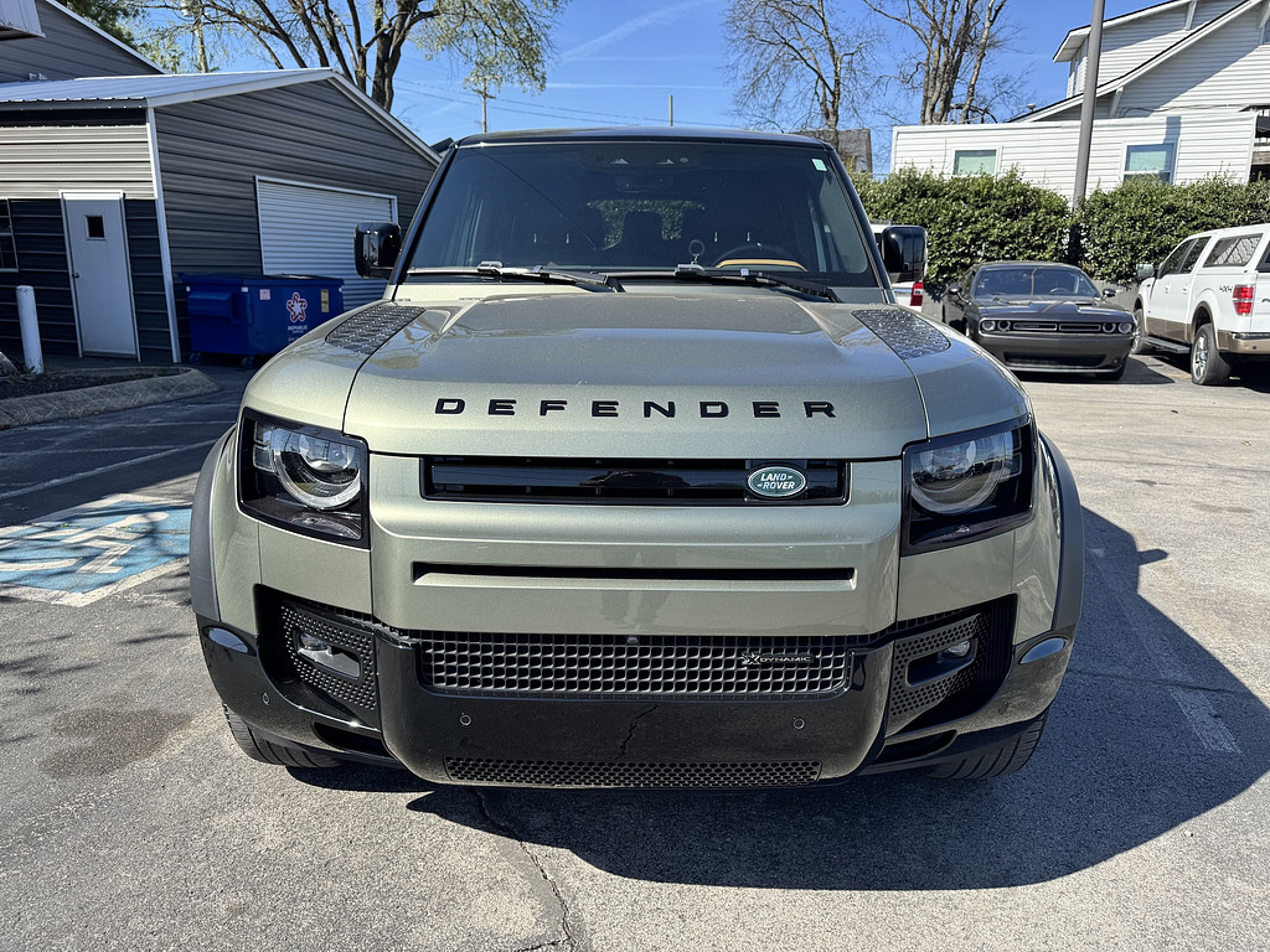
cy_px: 476
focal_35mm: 24
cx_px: 635
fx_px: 881
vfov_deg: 56.8
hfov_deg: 71.6
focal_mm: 6.76
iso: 80
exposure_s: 1/2041
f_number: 1.78
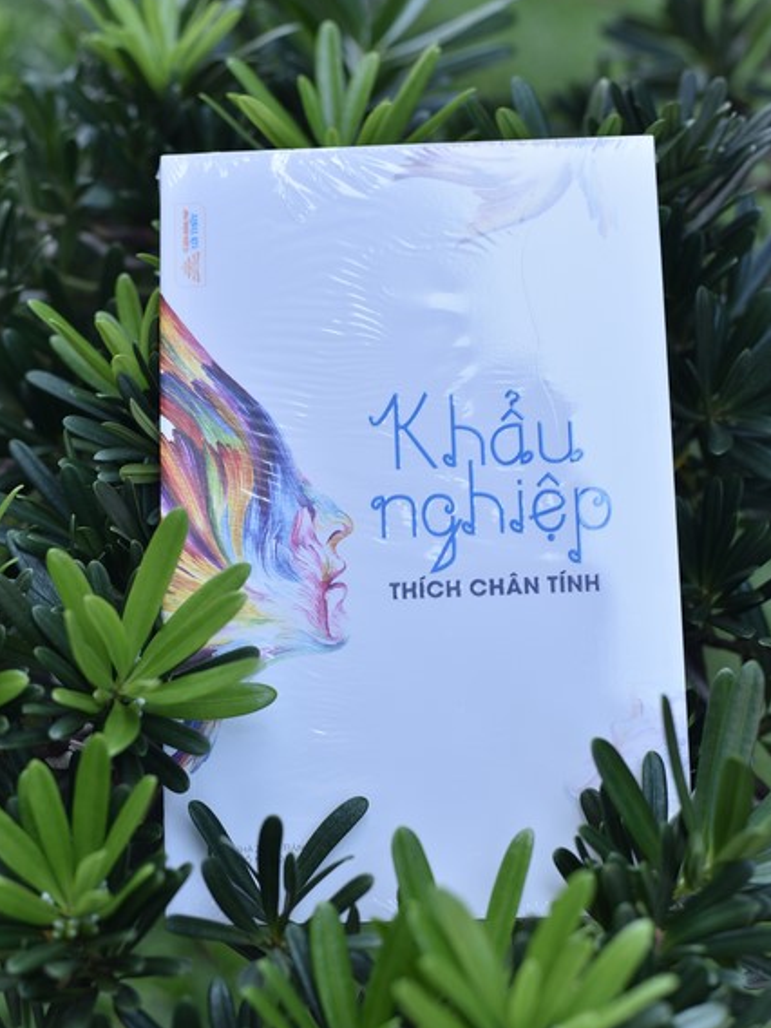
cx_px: 381
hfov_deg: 26.6
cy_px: 505
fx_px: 1633
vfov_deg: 34.9
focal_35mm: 55
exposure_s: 1/160
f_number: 4.5
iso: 100
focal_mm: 50
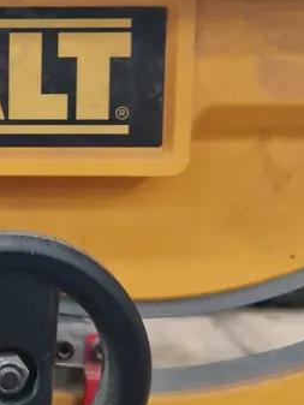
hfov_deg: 18.2
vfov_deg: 25.6
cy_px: 159
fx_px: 889
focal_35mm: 76
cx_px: -78
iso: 320
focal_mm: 7
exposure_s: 1/100
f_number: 1.8
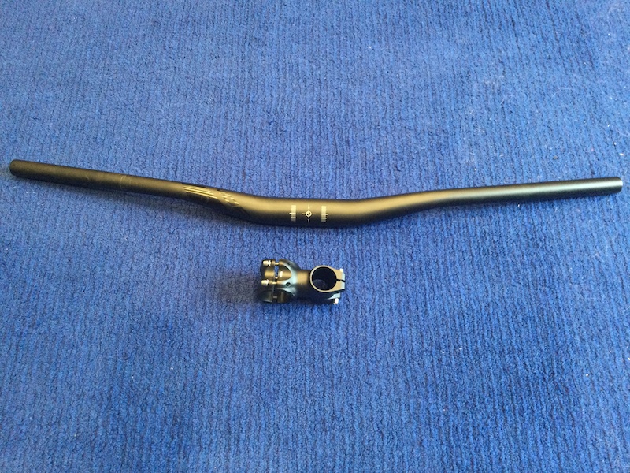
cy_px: 236
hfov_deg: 58.4
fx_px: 564
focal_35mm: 31
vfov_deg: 45.4
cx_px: 315
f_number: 2.4
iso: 200
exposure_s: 1/15
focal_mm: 3.3
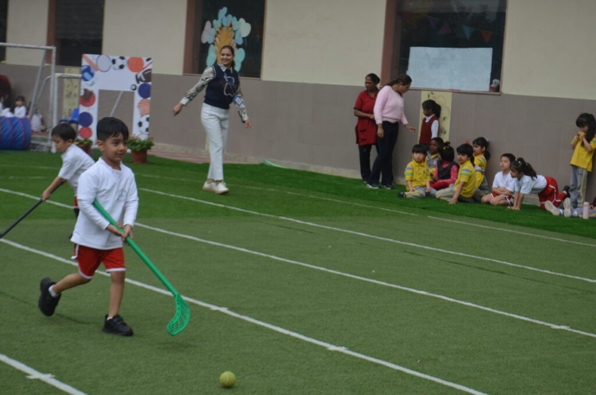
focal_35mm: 82
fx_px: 1363
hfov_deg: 24.7
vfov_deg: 16.5
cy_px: 198
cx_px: 298
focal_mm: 55
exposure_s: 1/1000
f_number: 5.6
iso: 450
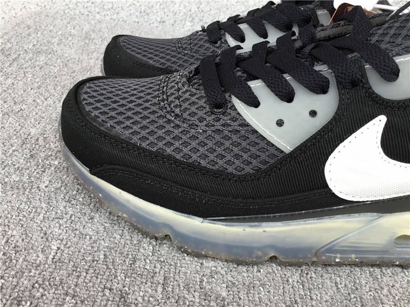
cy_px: 154
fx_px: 367
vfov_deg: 45.4
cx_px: 205
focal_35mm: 31
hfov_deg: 58.4
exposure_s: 1/122
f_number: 2.4
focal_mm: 3.3
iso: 25
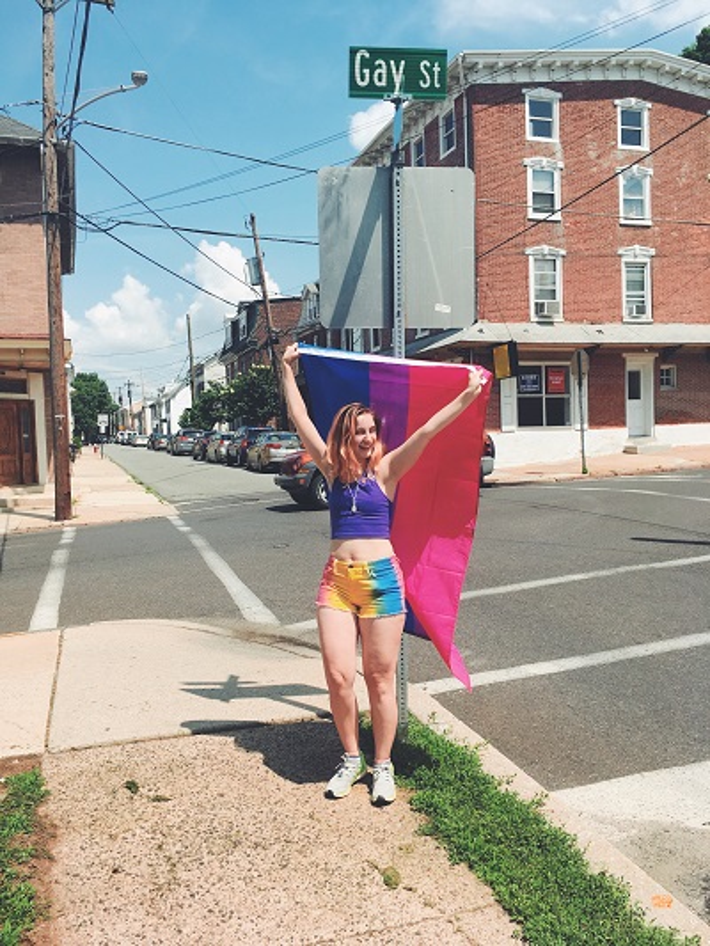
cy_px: 473
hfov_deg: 48.2
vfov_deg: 61.6
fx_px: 793
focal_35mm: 29
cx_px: 355
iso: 25
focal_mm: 4.15
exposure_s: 1/1672
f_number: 2.2
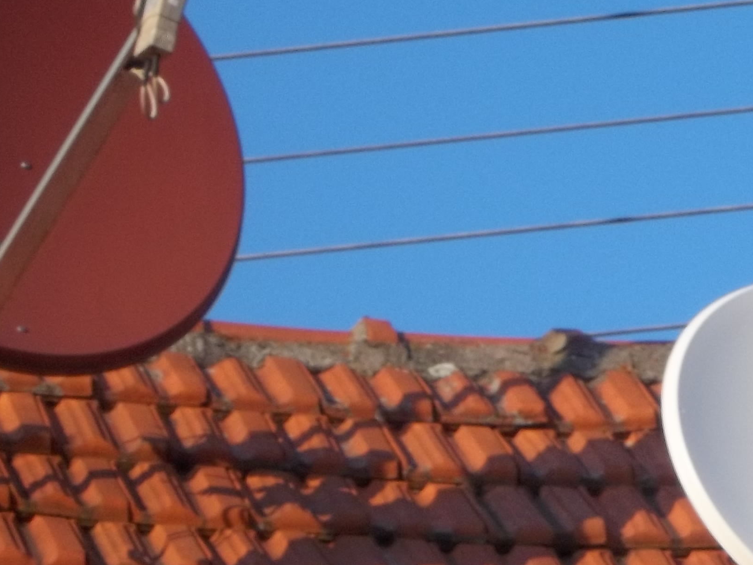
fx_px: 8072
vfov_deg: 4.0
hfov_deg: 5.3
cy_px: 447
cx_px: 926
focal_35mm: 371
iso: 64
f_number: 5.9
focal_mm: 25.25
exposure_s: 1/200
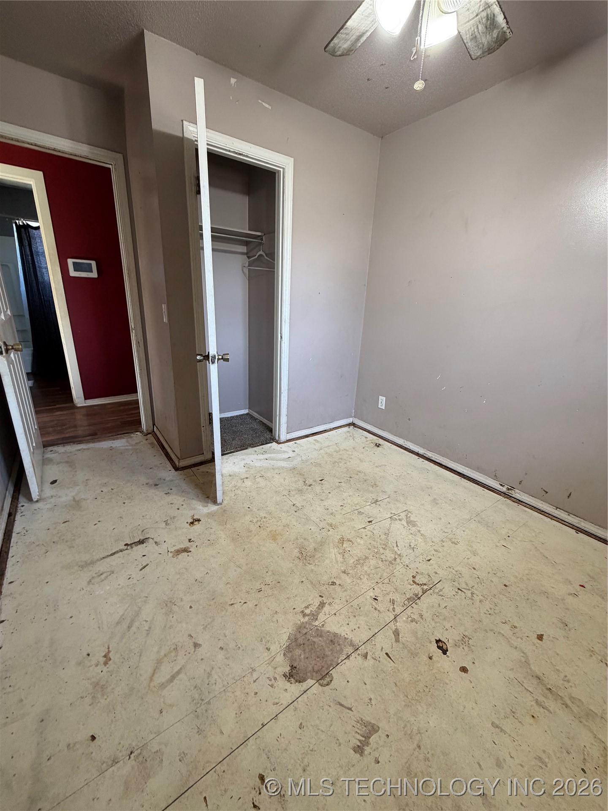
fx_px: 328
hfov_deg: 85.7
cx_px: 304
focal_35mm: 14
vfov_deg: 102.1
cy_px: 406
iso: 250
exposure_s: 1/60
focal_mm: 2.22
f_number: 2.2
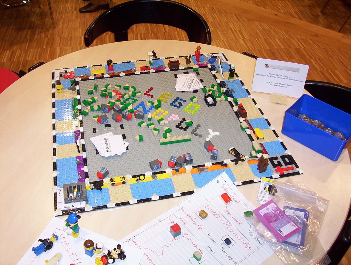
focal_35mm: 43
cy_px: 132
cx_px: 176
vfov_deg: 33.7
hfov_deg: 43.8
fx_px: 437
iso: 100
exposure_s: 1/60
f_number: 2.73
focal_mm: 5.77
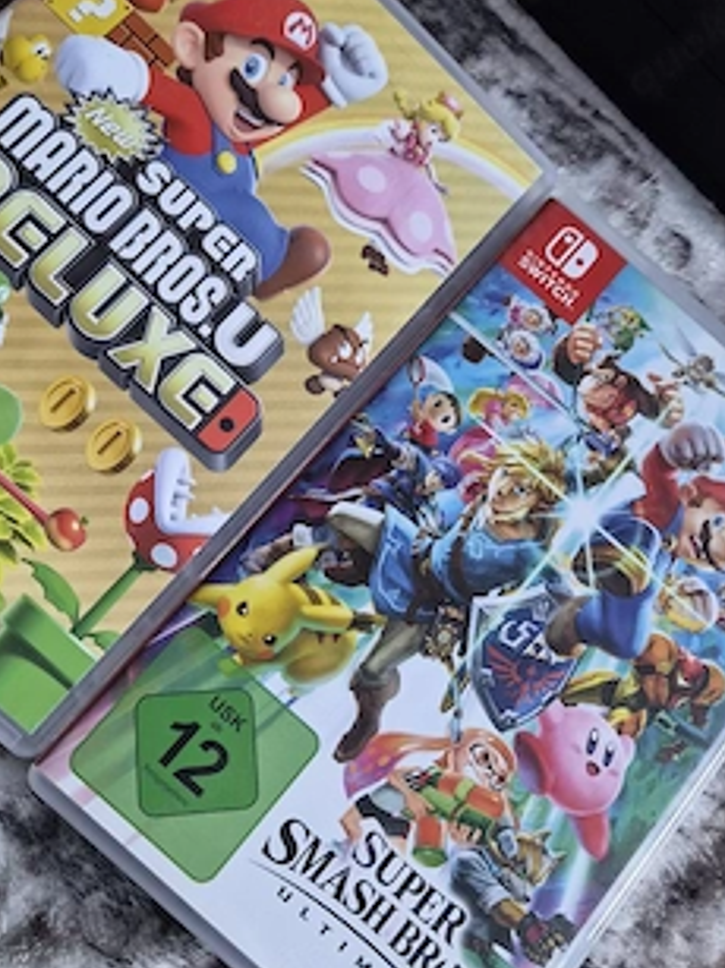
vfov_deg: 59.7
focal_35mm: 30
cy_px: 552
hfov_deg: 46.6
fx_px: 838
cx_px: 306
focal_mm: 5.4
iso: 400
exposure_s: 1/100
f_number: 1.8
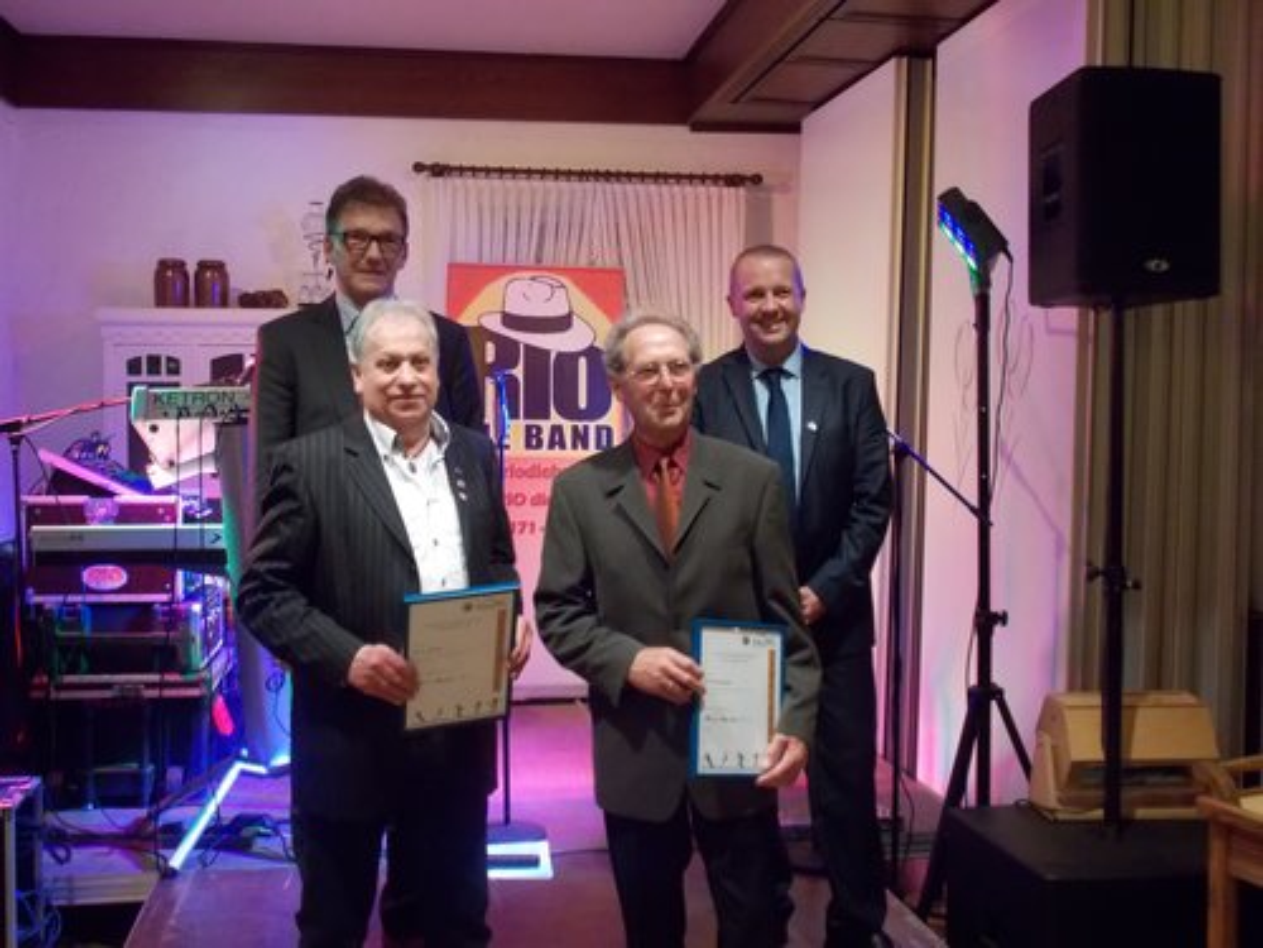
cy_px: 474
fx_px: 1241
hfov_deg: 54.0
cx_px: 632
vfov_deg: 41.8
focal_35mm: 34
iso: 400
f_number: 3.4
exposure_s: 1/4
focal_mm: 6.1
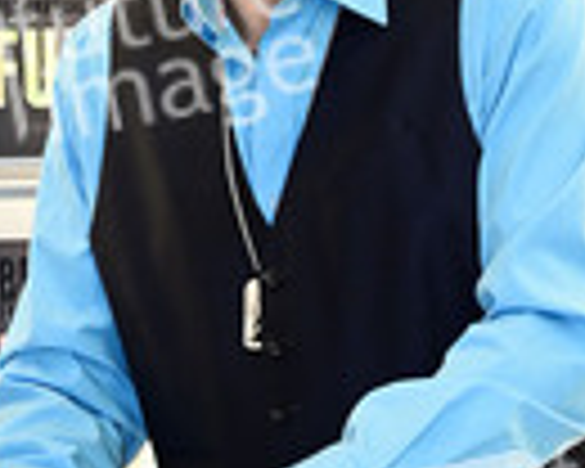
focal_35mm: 202
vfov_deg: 7.7
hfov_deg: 9.6
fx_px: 3497
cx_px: 216
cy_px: 292
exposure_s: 1/200
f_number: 4.5
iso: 1600
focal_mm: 70
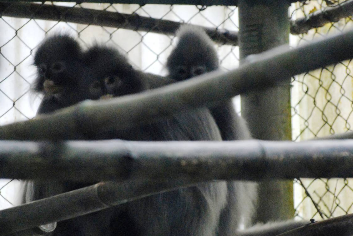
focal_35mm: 510
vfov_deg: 2.7
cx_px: 158
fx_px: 5007
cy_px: 129
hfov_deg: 4.0
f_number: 5.3
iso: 1600
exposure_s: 1/160
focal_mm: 240
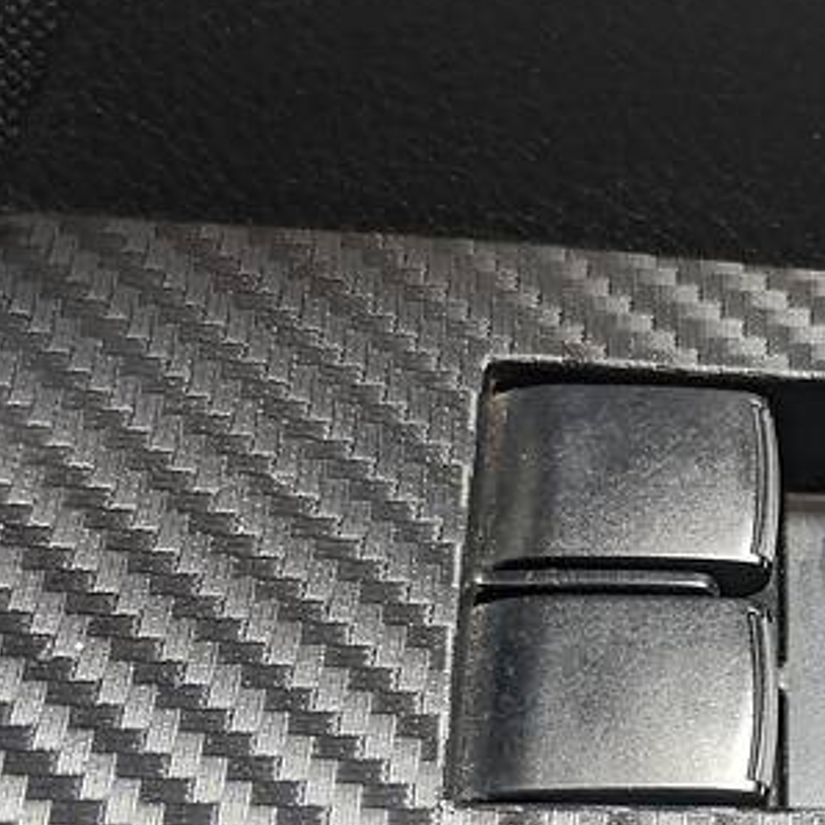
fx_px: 1726
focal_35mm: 64
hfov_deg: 24.3
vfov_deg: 26.3
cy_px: 681
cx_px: 1005
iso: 394
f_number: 1.8
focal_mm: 4.4
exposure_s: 1/50
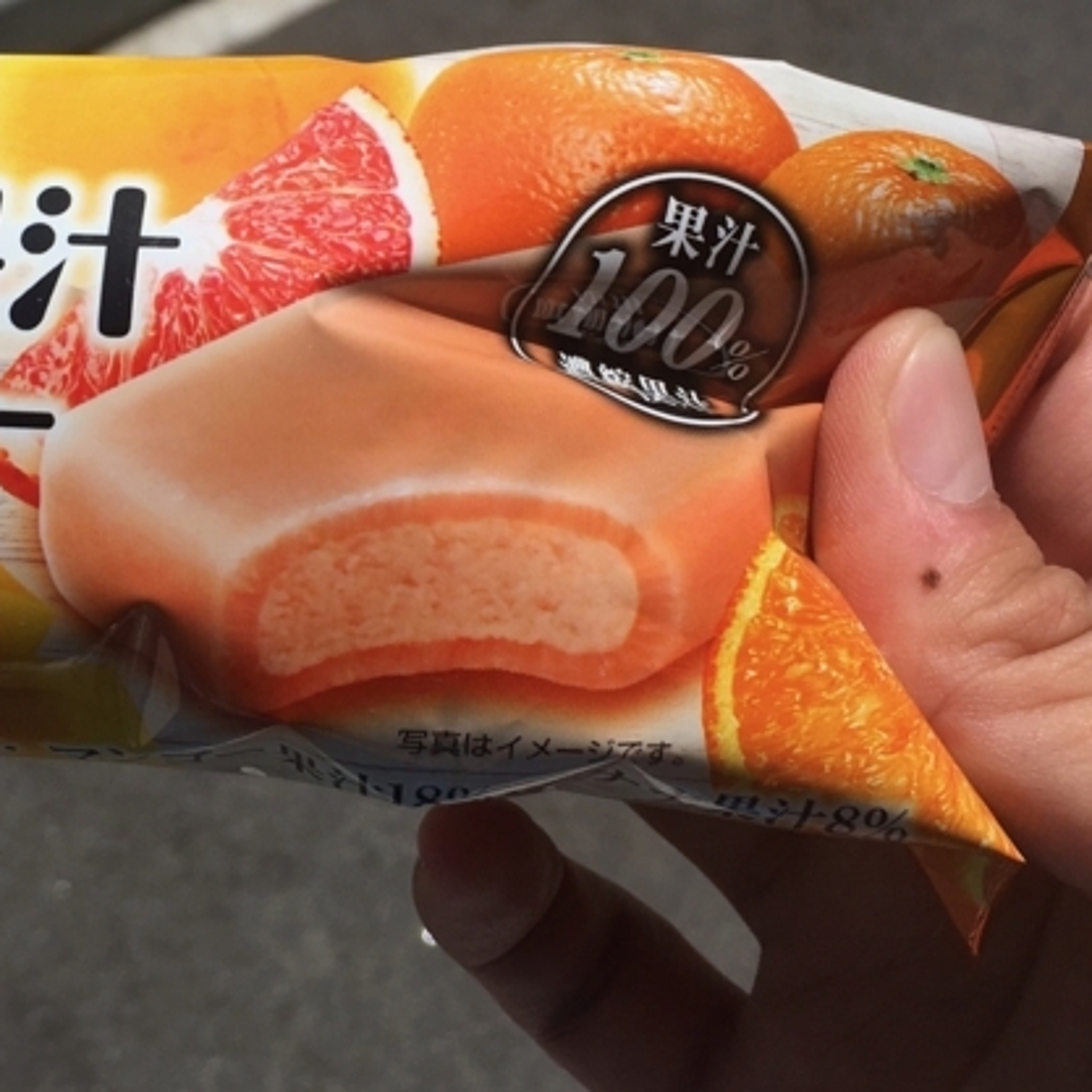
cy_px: 304
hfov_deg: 26.7
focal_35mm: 63
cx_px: 194
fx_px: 2248
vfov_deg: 27.0
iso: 25
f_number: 2.2
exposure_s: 1/3077
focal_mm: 4.15
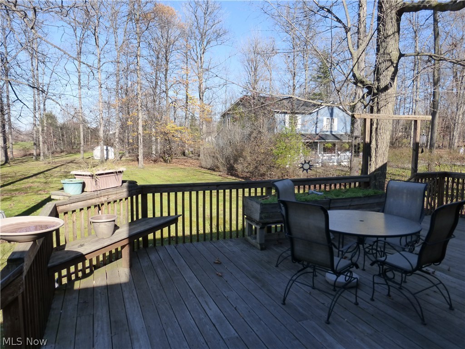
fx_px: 336
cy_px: 174
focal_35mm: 25
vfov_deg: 54.9
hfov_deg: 69.4
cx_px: 232
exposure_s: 1/800
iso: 200
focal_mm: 4.3
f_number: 3.3
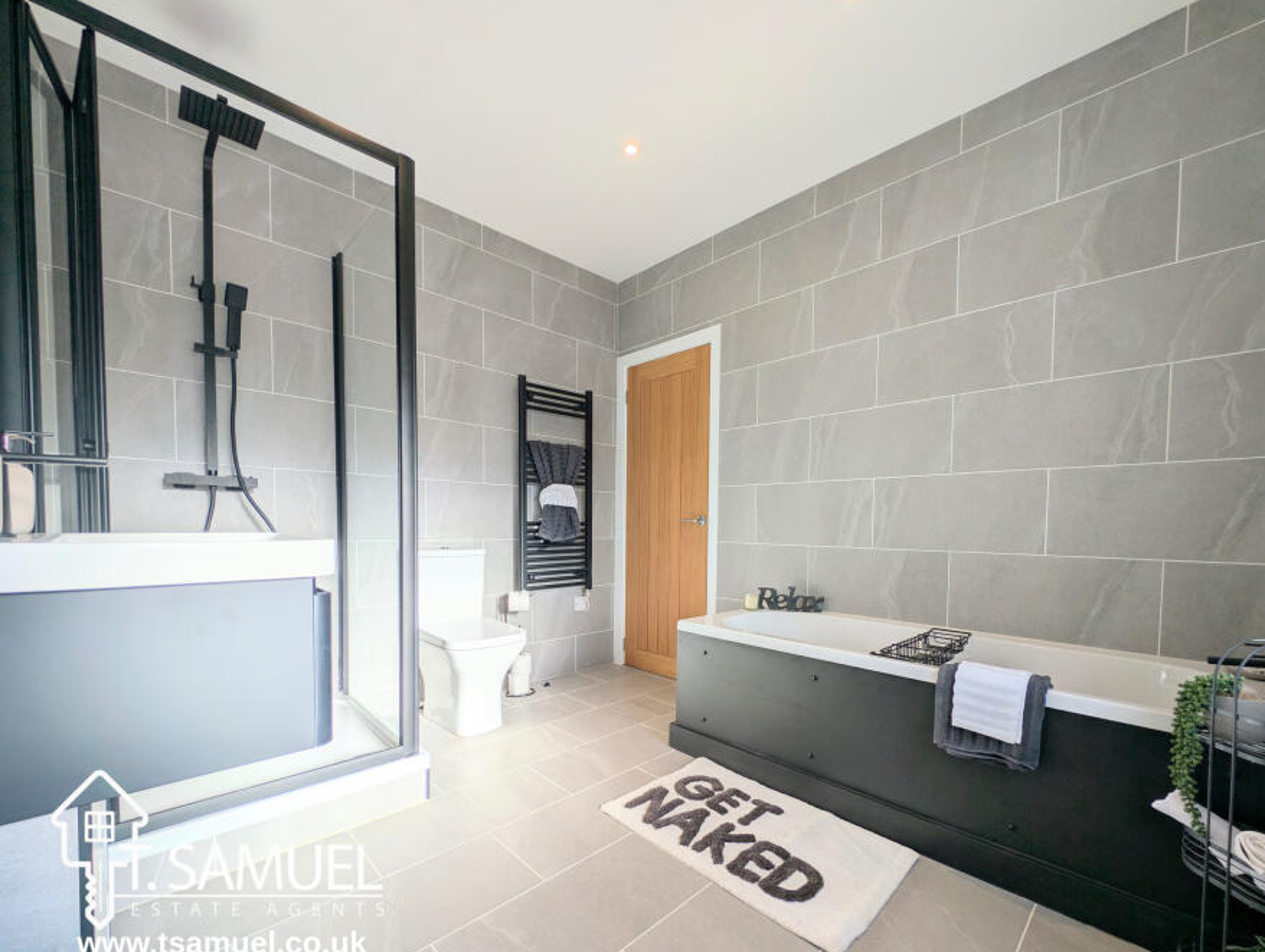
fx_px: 512
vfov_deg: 85.2
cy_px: 547
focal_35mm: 14
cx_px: 657
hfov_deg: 101.9
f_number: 1.95
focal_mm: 2.23
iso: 42
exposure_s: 1/665
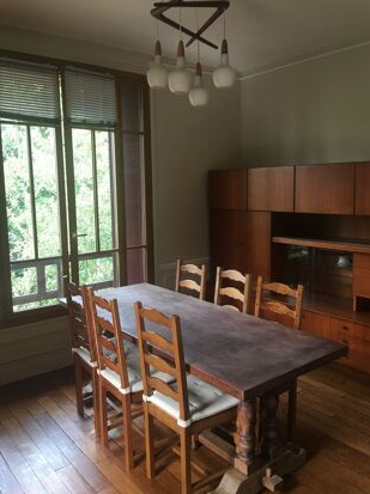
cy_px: 242
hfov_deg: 46.7
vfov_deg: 60.0
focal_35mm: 30
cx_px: 189
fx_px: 428
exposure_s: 1/33
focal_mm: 4.15
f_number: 2.2
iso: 32
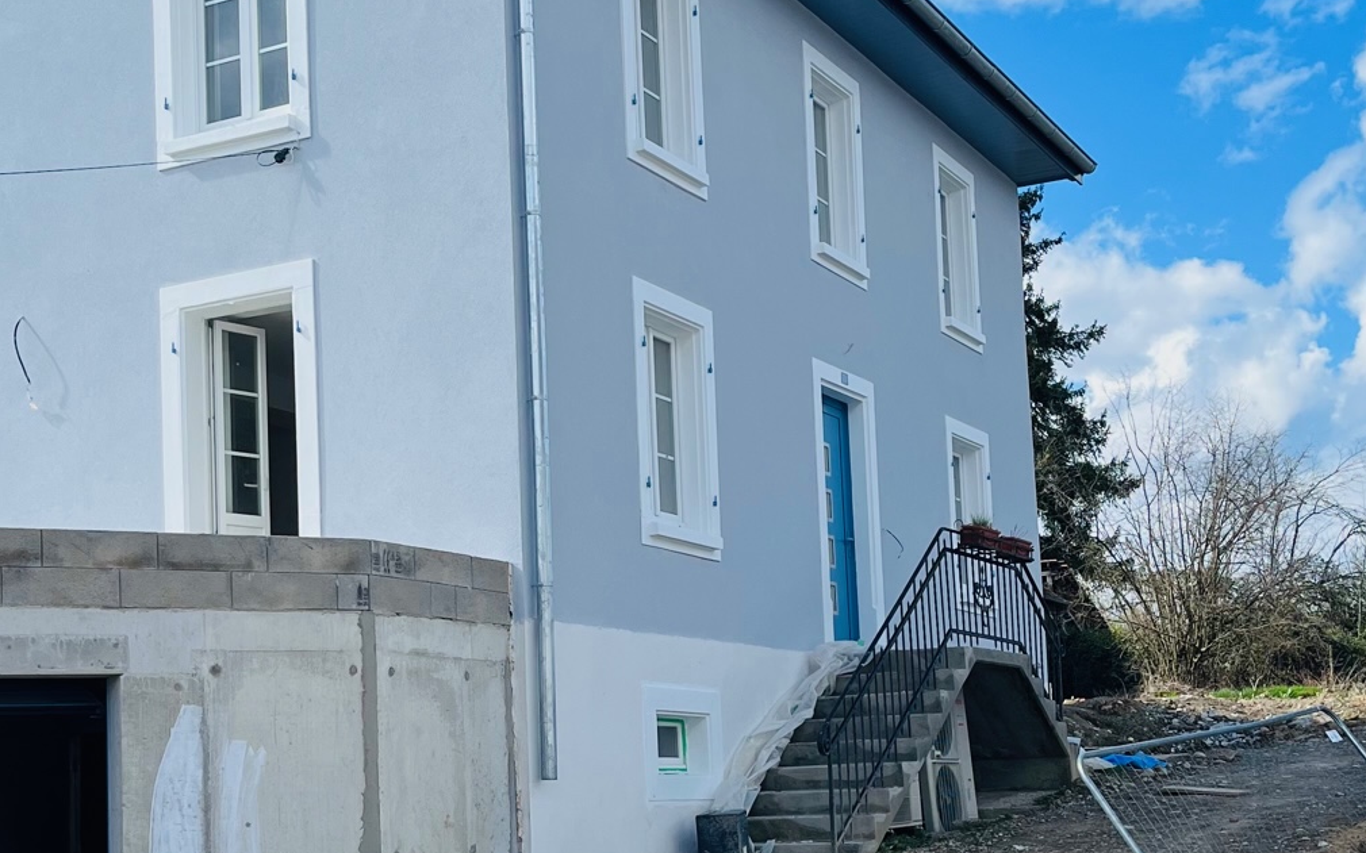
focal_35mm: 55
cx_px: 587
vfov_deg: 23.4
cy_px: 592
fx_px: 2047
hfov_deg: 36.8
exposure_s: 1/2571
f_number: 1.6
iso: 50
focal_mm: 5.1
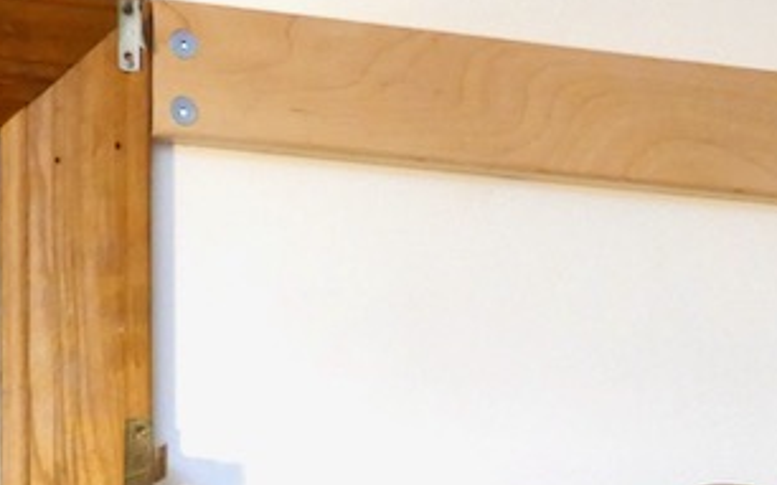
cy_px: 998
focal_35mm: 184
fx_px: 3895
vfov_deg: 6.9
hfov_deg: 10.9
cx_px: 1262
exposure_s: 1/40
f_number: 6.3
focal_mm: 16.9
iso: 1600
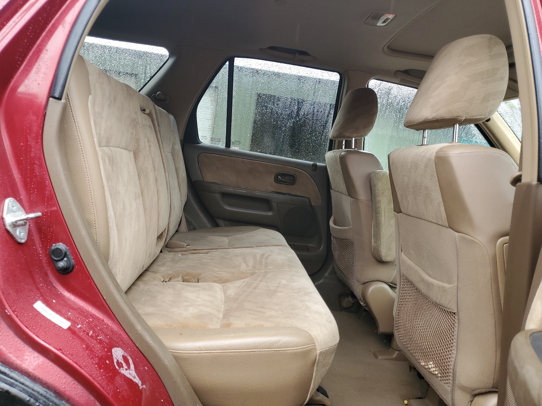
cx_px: 271
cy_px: 203
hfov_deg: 67.3
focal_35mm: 26
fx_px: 407
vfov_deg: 53.1
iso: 51
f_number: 1.5
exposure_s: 1/120
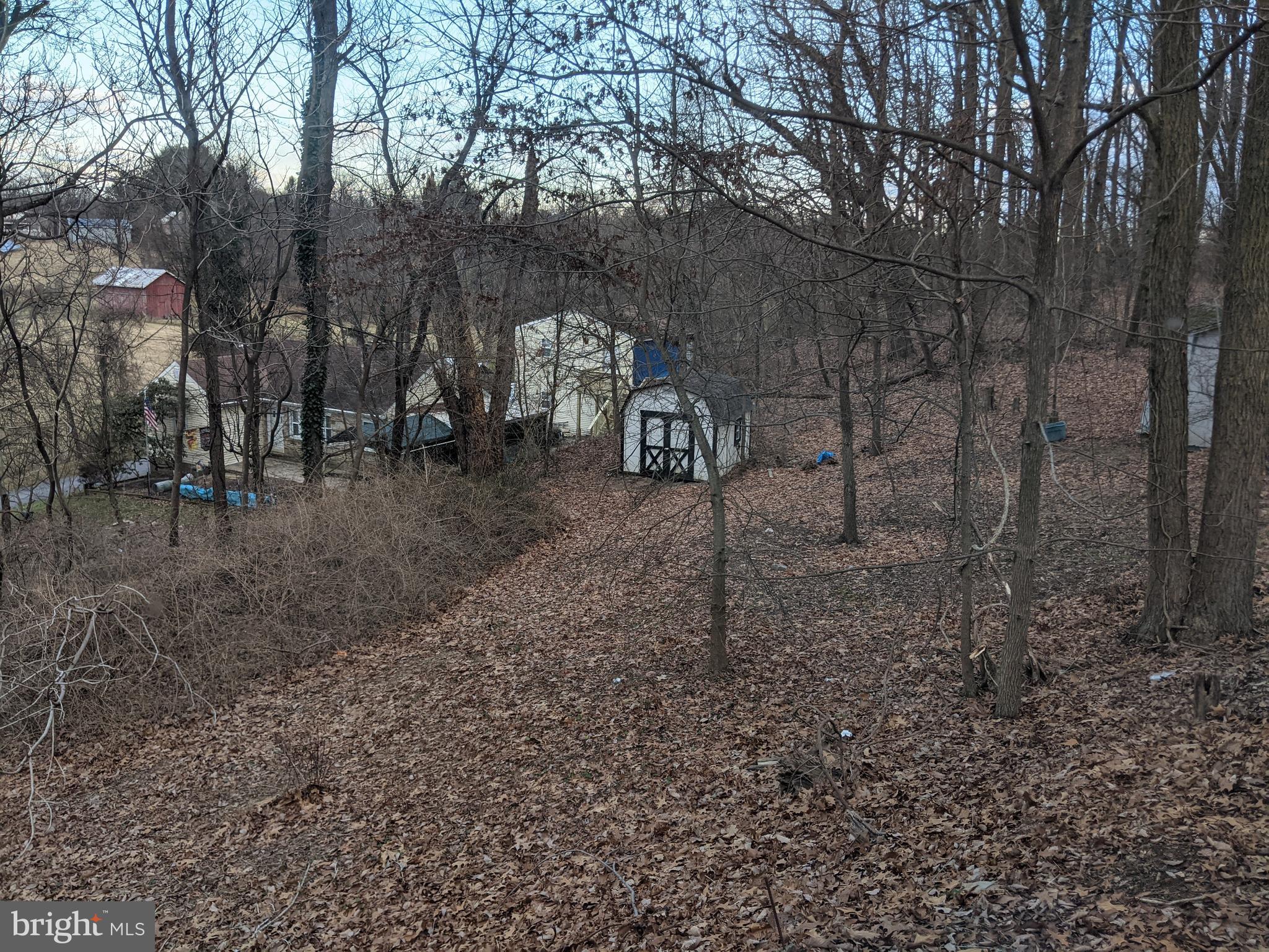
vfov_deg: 51.4
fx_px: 990
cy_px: 476
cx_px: 634
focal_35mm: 27
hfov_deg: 65.3
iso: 35
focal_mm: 4.44
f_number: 1.8
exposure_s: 1/334
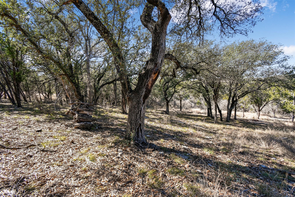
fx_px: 123
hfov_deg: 100.4
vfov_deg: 77.3
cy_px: 98
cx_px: 148
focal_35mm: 15
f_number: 5.6
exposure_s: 1/250
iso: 200
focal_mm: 10
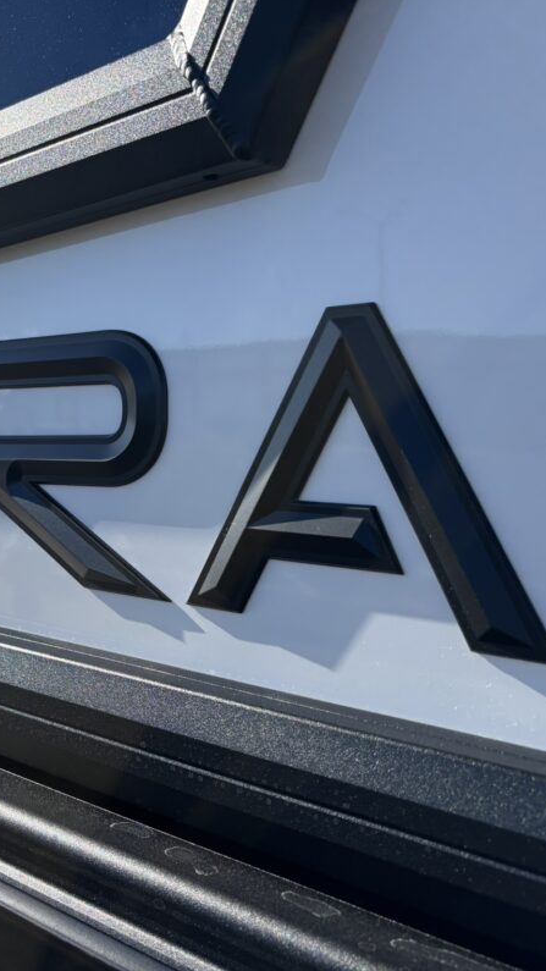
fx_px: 978
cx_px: 73
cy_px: 484
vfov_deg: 52.8
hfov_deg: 30.1
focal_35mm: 38
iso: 50
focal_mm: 5.96
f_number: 1.6
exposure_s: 1/2062
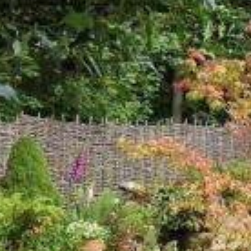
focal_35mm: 121
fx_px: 993
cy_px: 177
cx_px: 385
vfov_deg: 14.4
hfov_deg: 13.5
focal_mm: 20
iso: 100
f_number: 7.1
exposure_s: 1/200
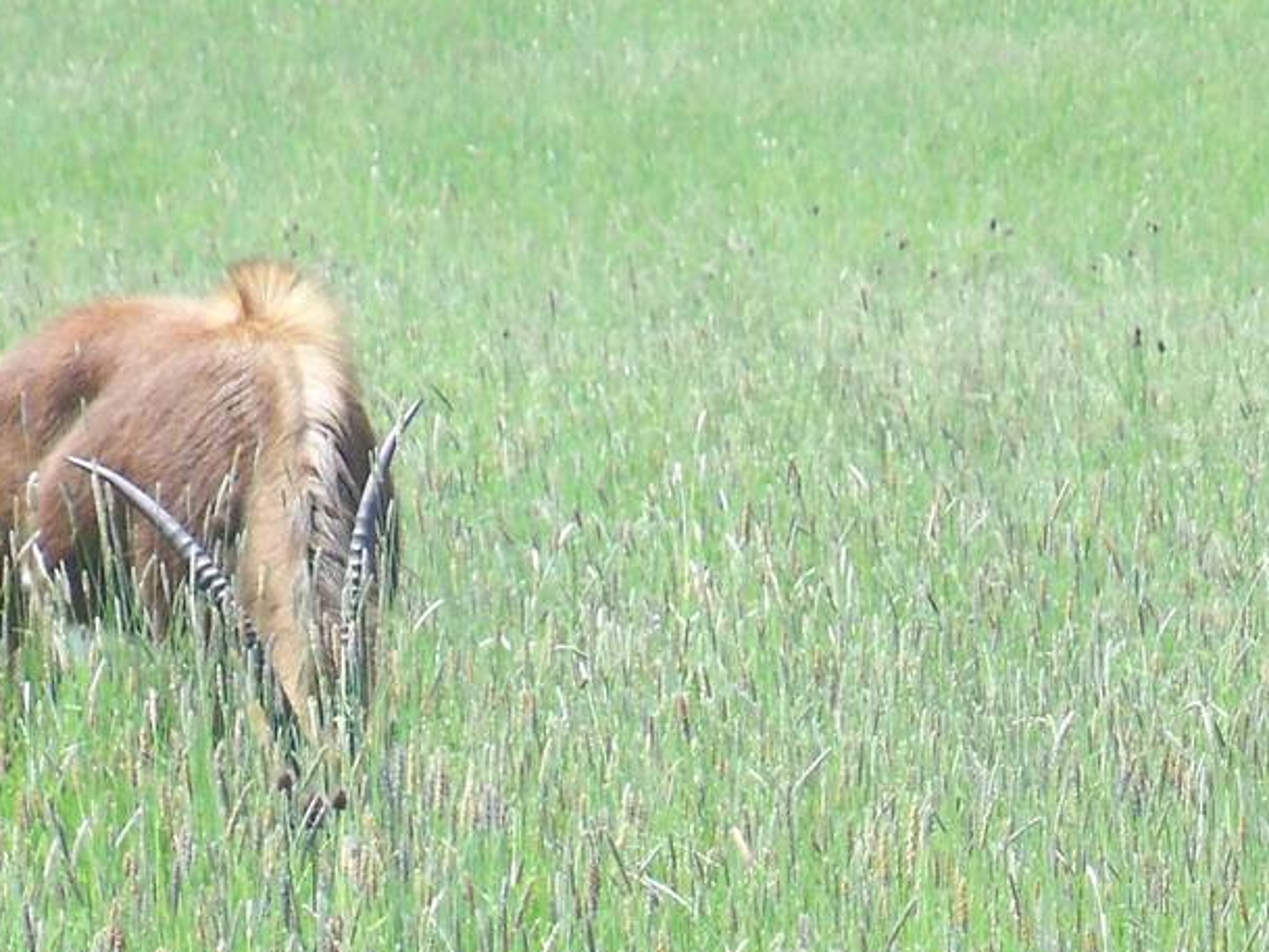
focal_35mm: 649
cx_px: 1206
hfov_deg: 3.1
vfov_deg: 2.3
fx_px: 23797
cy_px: 700
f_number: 4.4
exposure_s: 1/500
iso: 200
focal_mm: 43.8
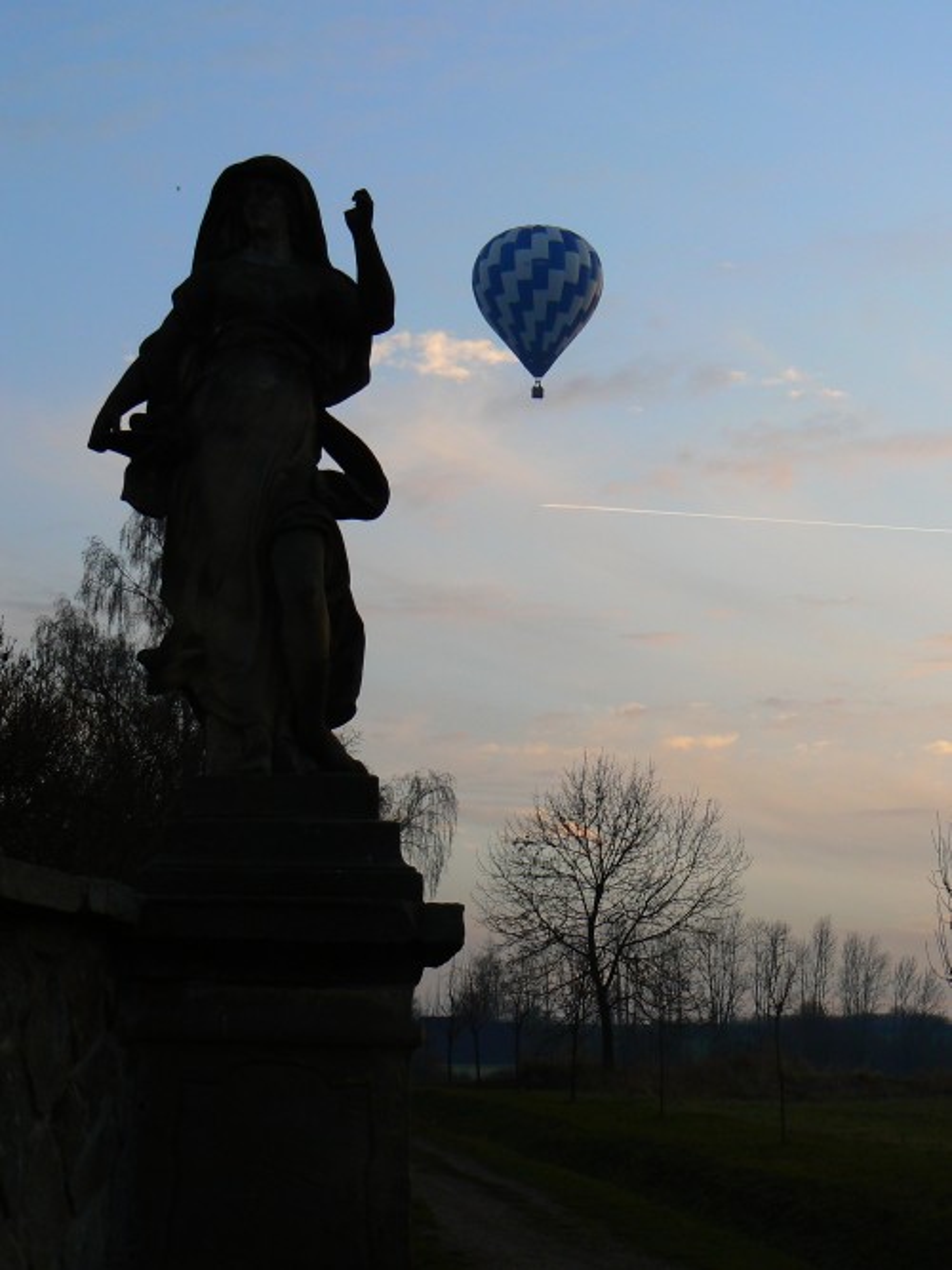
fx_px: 2421
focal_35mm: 66
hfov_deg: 22.2
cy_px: 635
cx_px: 476
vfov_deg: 29.4
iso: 80
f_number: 4
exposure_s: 1/100
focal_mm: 11
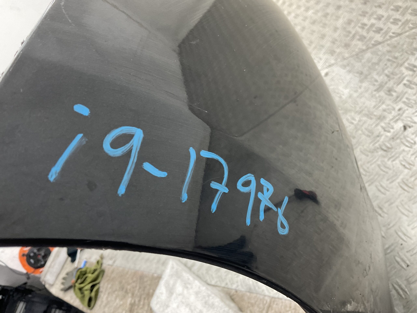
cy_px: 156
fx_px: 349
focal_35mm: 29
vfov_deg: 48.2
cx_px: 208
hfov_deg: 61.7
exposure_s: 1/60
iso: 64
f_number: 1.8
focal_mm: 3
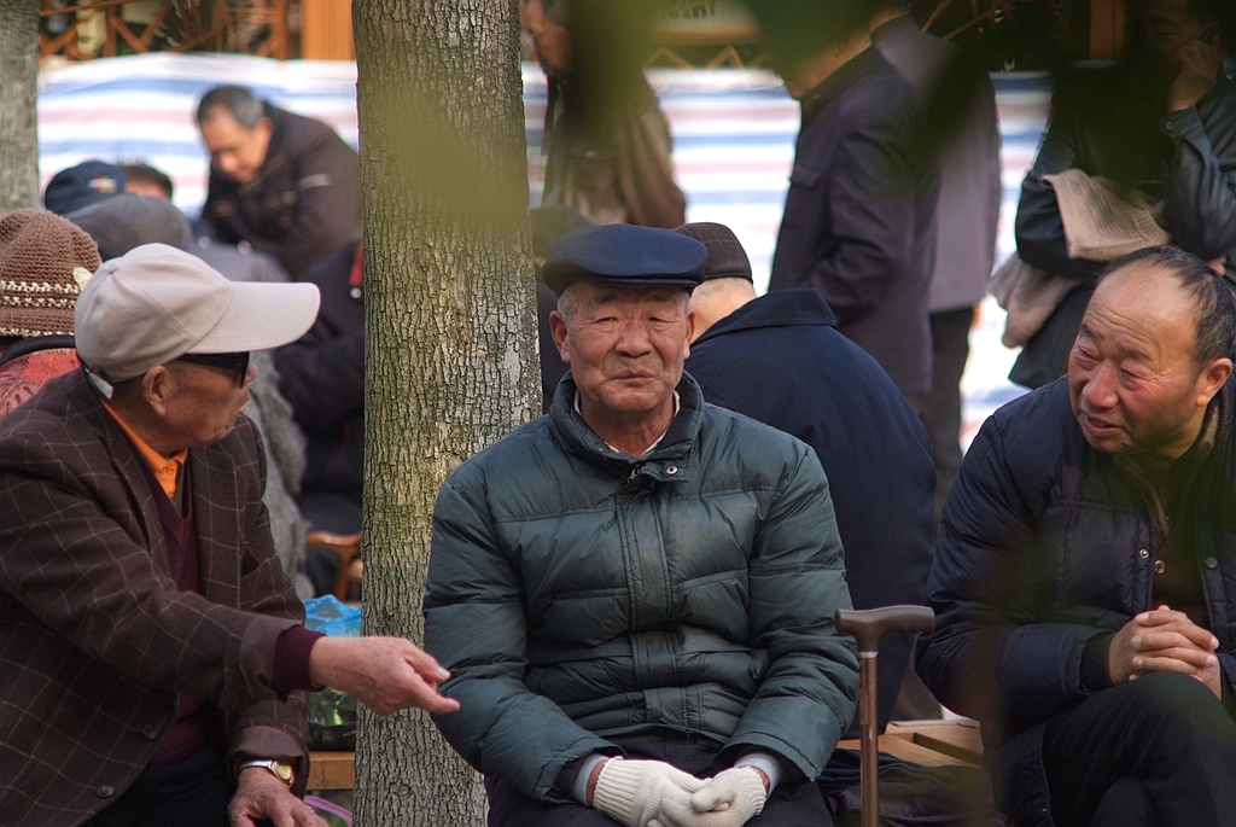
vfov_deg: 5.9
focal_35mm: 233
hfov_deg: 8.8
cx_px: 618
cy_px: 414
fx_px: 8007
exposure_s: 1/640
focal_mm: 155
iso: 250
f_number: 4
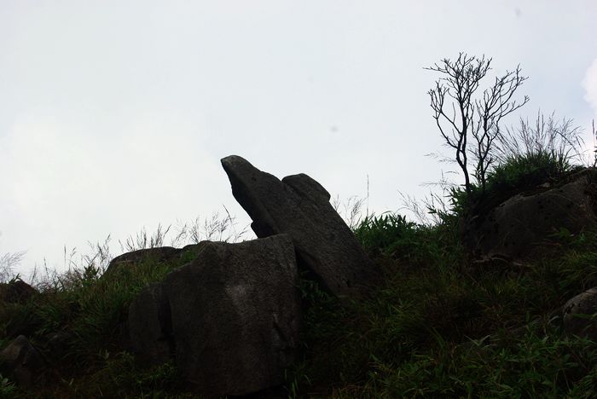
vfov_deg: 23.8
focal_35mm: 57
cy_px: 200
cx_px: 298
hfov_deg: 35.0
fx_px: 946
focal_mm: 37.5
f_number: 9.5
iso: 100
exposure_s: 1/250
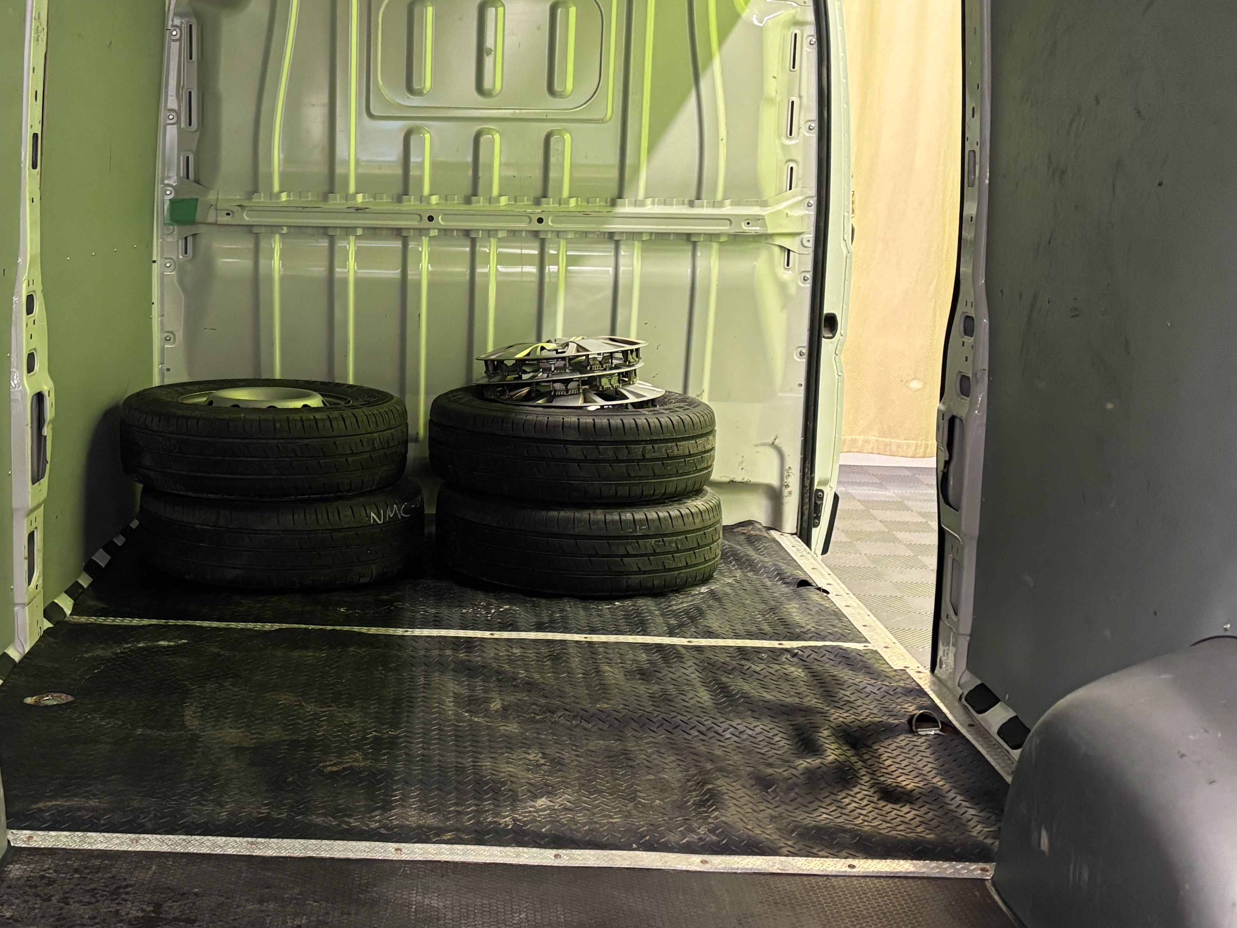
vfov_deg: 30.9
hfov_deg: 39.9
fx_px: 1680
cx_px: 403
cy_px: 410
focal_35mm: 47
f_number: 1.6
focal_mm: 5.96
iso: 320
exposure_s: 1/50
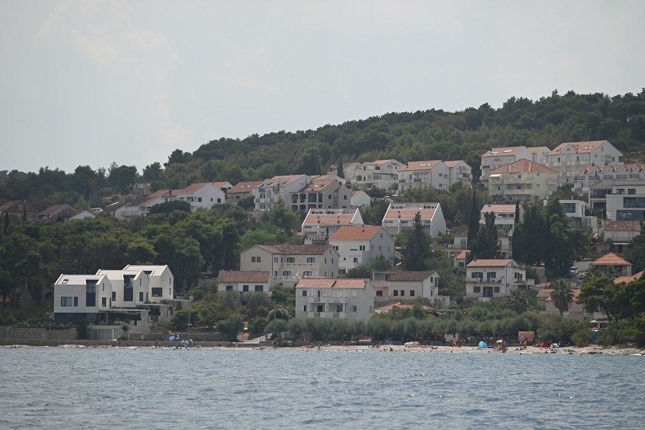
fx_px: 2598
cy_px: 215
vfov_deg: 9.5
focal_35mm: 145
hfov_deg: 14.2
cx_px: 322
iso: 100
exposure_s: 1/1600
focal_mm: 145
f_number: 4.8
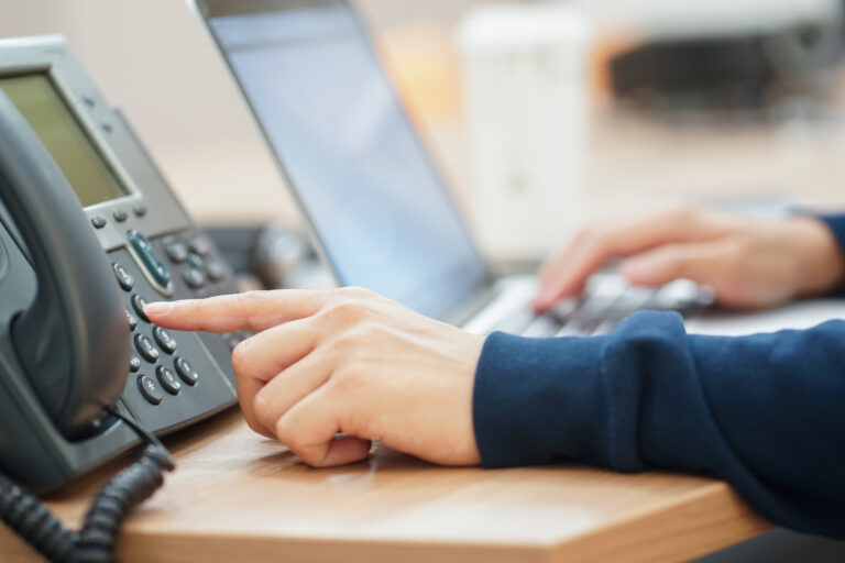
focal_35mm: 85
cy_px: 282
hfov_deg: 23.9
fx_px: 1995
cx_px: 422
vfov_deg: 16.1
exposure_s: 1/6
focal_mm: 85
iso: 200
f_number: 2.8
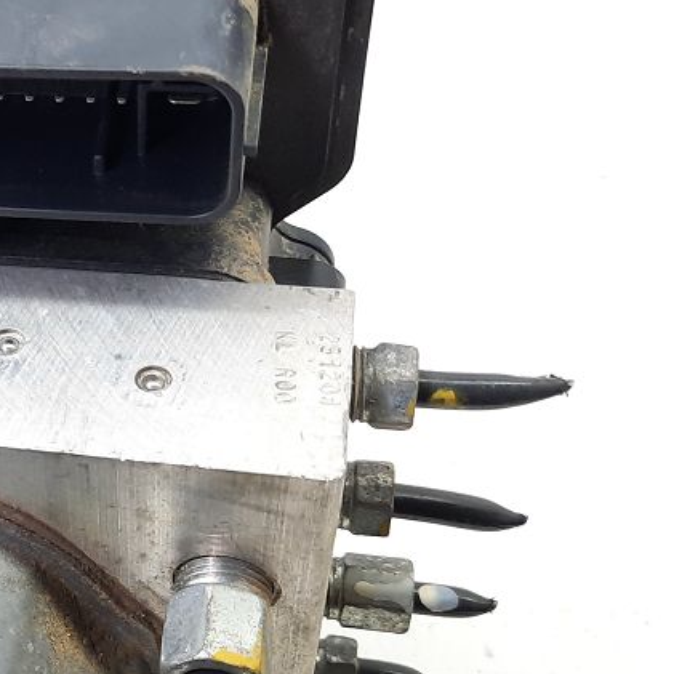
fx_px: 1388
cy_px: 375
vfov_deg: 27.3
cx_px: -146
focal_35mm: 63
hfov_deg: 24.6
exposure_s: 1/50
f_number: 2
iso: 125
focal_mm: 4.6
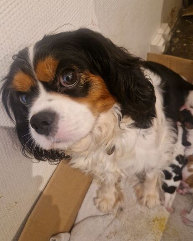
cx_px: 100
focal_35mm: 25
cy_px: 127
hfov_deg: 56.8
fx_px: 179
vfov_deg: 68.0
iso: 800
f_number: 1.8
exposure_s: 1/50
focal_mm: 5.4
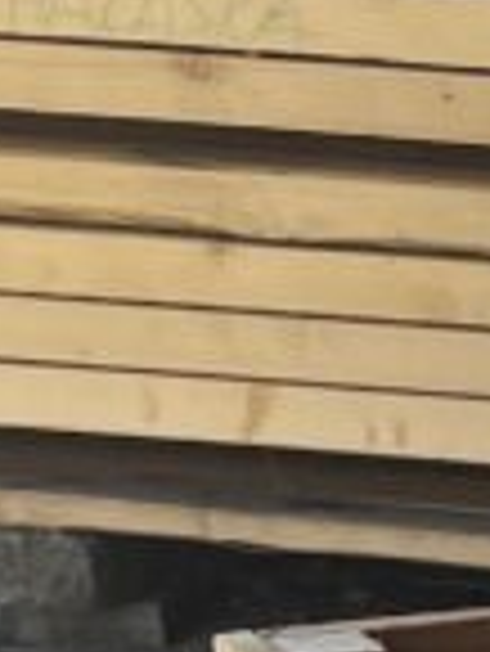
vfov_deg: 9.4
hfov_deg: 7.1
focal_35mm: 183
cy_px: 1641
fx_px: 3449
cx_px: 1546
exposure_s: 1/1135
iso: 50
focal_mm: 4.2
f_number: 1.6
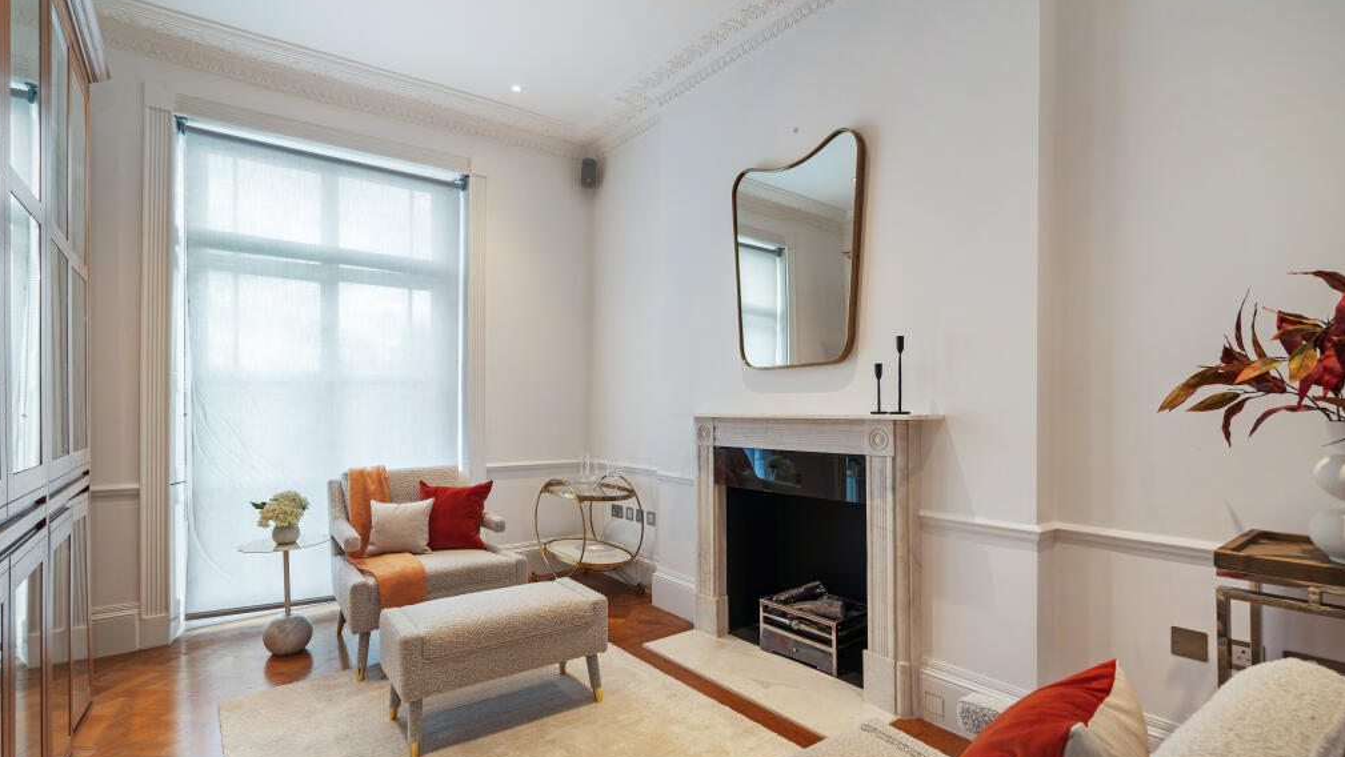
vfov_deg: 63.8
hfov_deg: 95.9
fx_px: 606
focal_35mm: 17
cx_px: 668
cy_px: 420
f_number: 7.1
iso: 100
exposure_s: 1/5
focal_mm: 16
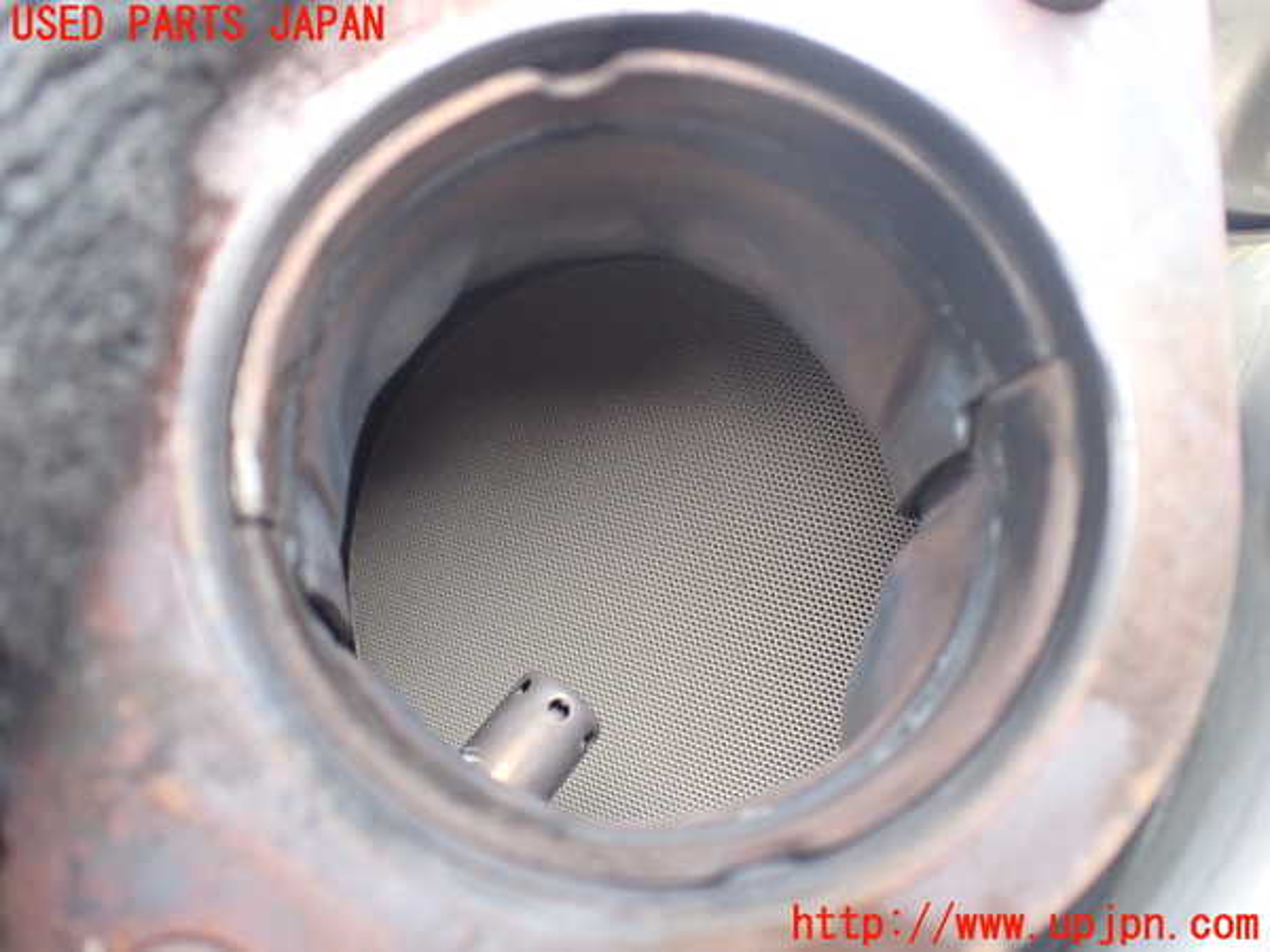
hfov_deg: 60.0
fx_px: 1101
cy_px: 476
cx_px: 635
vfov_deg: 46.8
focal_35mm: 30
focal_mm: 5.4
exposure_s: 1/125
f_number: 2.3
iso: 640
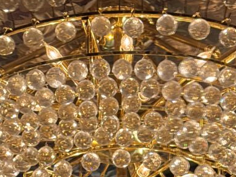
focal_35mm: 129
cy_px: 154
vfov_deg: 11.4
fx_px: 880
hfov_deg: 15.3
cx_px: 148
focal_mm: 6.76
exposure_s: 1/50
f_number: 1.78
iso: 160
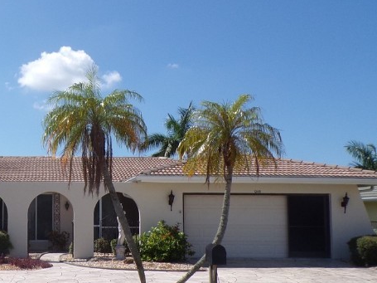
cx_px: 58
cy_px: 164
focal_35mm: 54
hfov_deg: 34.1
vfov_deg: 27.0
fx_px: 588
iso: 80
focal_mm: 4.3
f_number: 5.8
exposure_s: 1/450
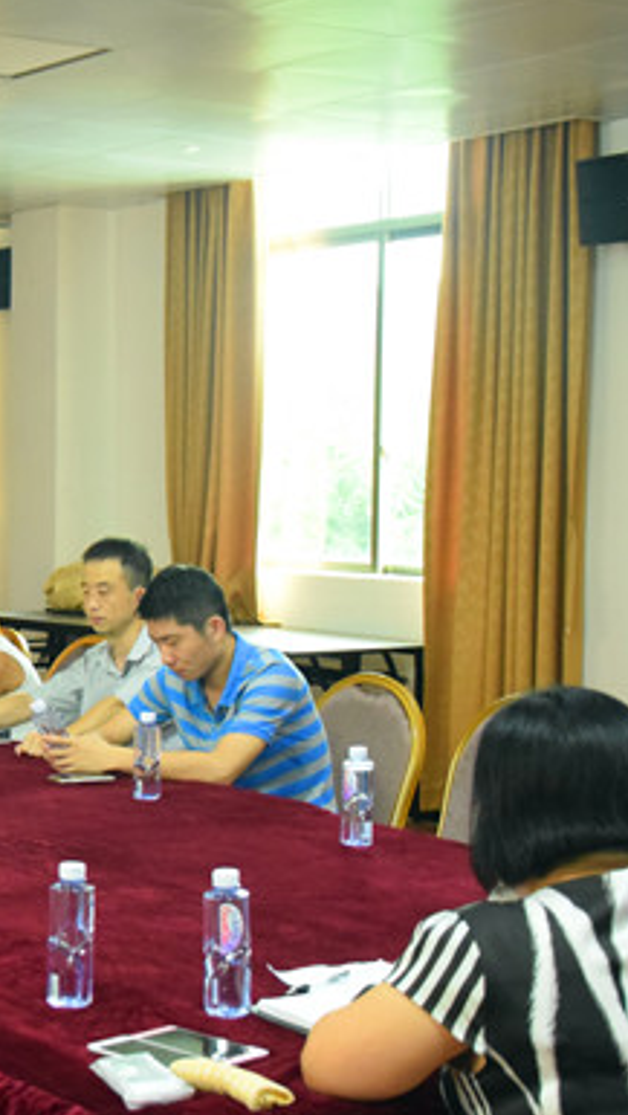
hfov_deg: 16.5
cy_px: 605
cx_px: -58
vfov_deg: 29.7
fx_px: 2099
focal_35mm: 71
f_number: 4.5
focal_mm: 26
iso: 3200
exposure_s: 1/125
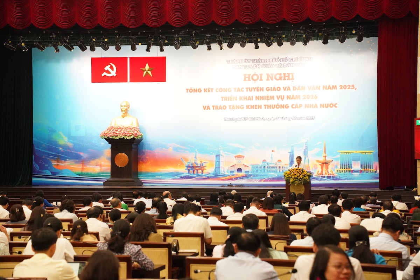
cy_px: 140
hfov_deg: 27.0
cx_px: 210
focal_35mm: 75
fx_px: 875
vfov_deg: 18.2
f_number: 4.5
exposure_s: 1/800
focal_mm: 75
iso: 12800
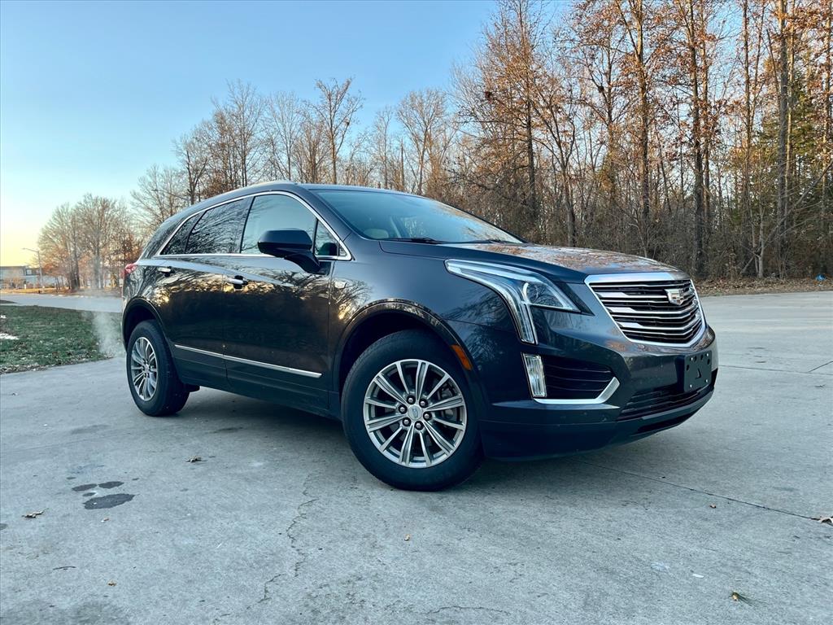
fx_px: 626
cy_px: 312
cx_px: 416
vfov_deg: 53.1
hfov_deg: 67.3
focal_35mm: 26
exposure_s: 1/205
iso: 40
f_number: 1.6
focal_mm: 5.1
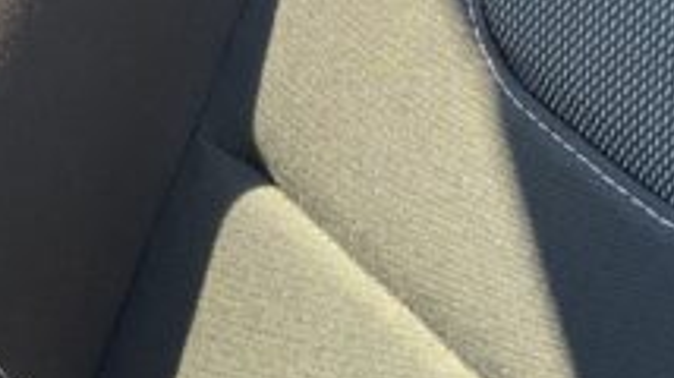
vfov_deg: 10.0
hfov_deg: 17.7
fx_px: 2107
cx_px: -16
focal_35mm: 118
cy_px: -120
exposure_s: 1/102
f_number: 1.8
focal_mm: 3
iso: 64
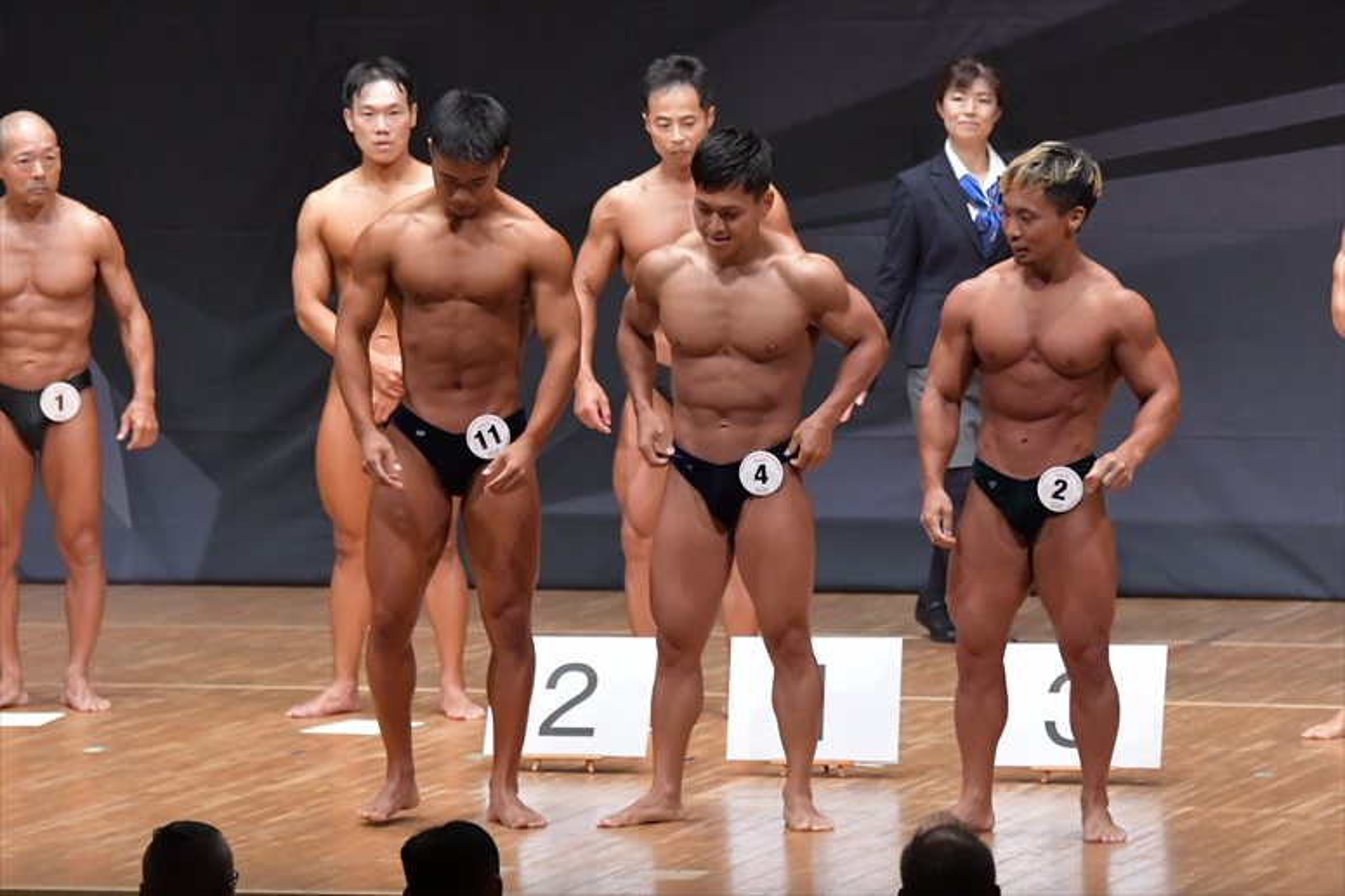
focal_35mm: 255
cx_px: 672
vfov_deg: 5.4
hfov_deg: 8.1
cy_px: 448
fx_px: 9523
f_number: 5.6
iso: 8000
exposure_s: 1/400
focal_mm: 170
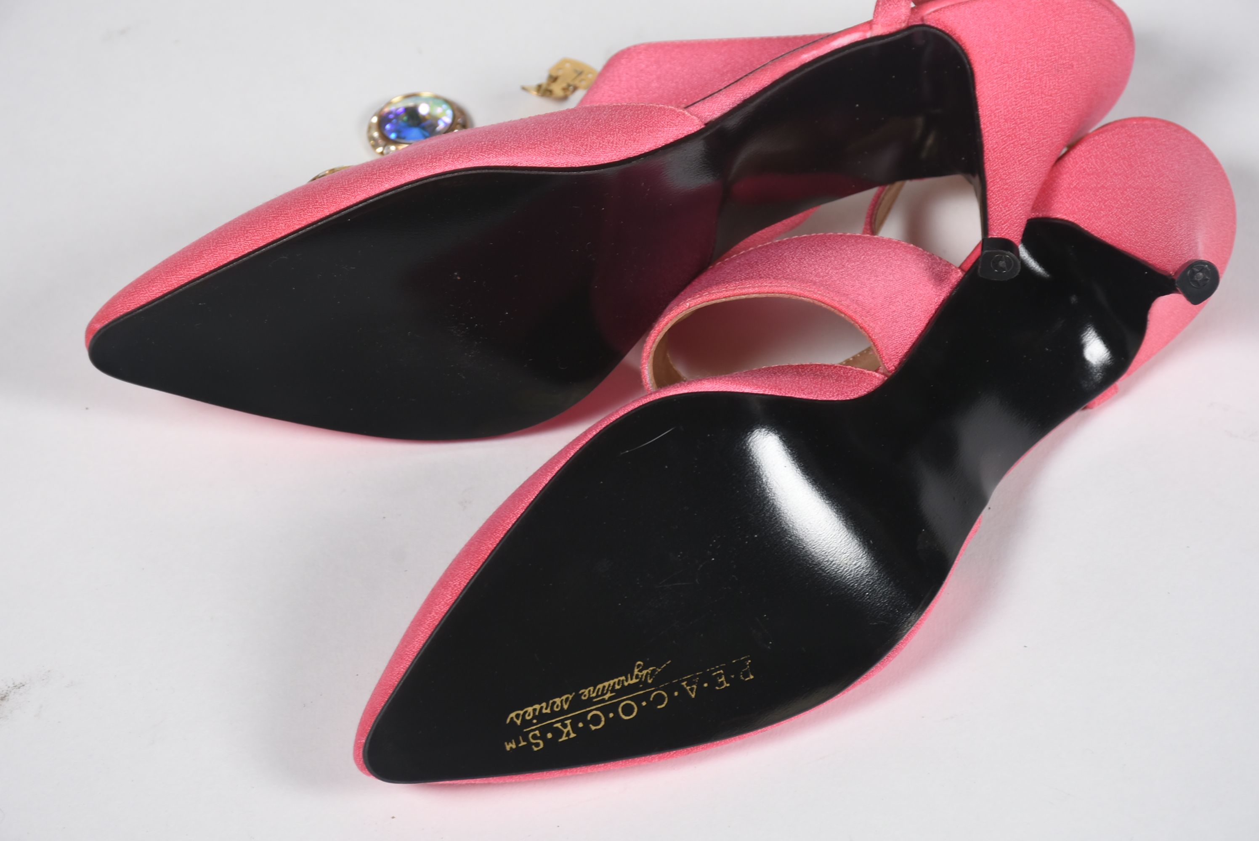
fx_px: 4725
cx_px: 630
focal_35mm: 135
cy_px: 420
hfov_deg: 15.2
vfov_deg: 10.2
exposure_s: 1/125
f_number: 10
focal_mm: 90
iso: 200
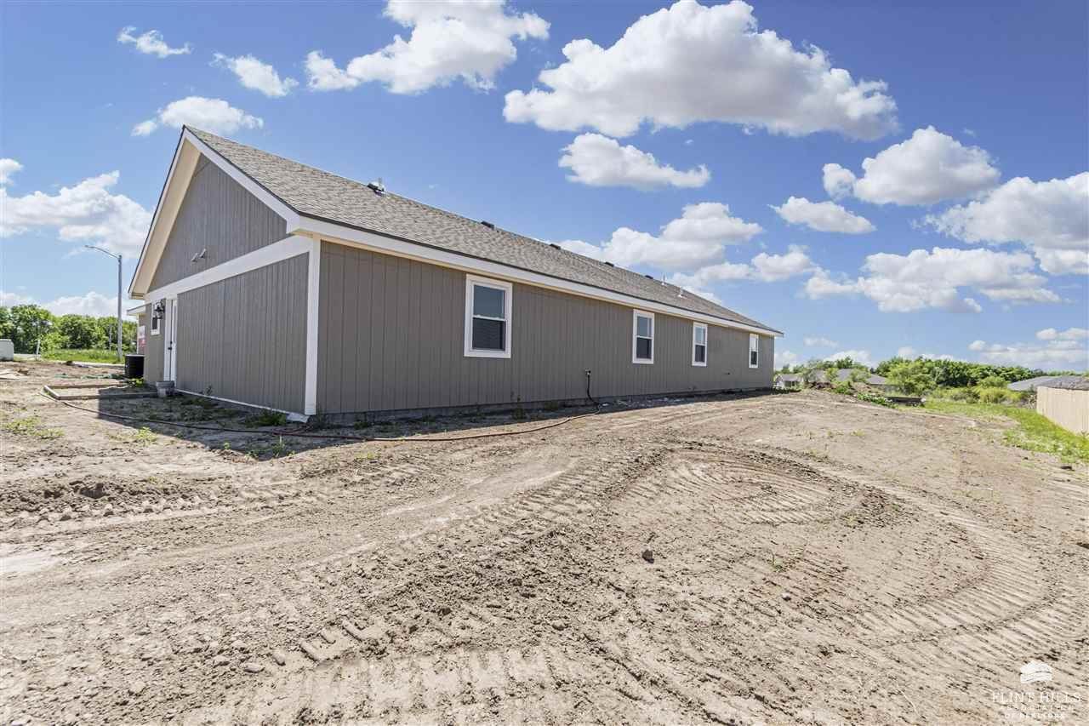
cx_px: 544
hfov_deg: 100.4
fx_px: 454
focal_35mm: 15
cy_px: 363
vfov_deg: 77.3
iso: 100
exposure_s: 1/250
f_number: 8
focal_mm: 10
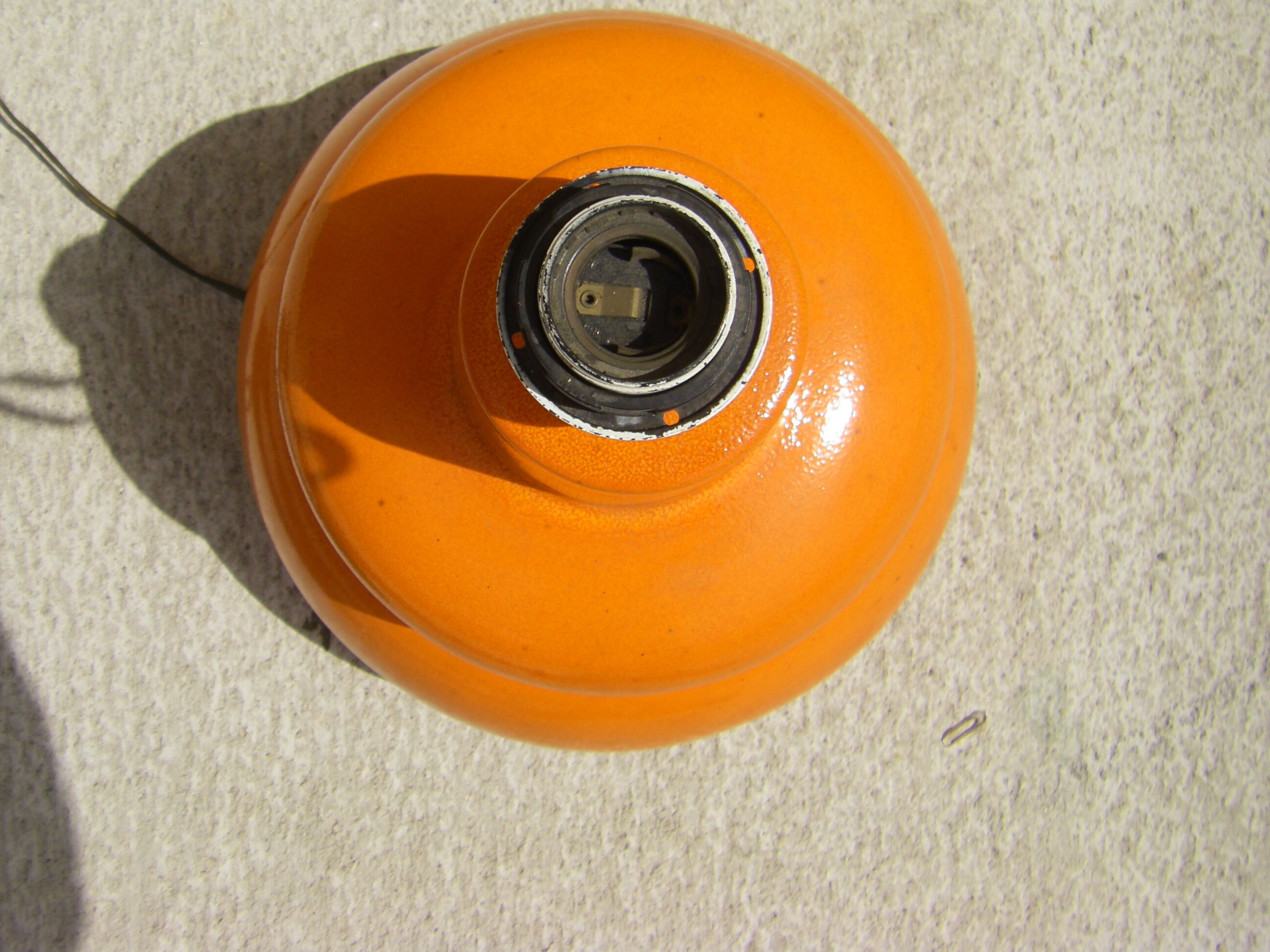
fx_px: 1761
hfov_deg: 39.6
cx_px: 546
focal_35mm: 48
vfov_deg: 30.2
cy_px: 364
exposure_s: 1/500
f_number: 7
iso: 64
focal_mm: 6.3
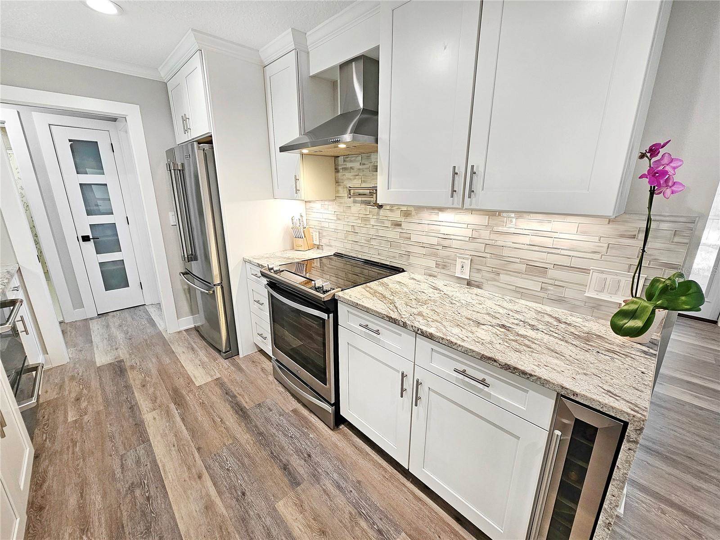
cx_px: 360
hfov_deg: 106.2
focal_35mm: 13
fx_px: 270
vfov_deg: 89.9
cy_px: 270
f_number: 2.2
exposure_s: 1/60
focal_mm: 2.2
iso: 100
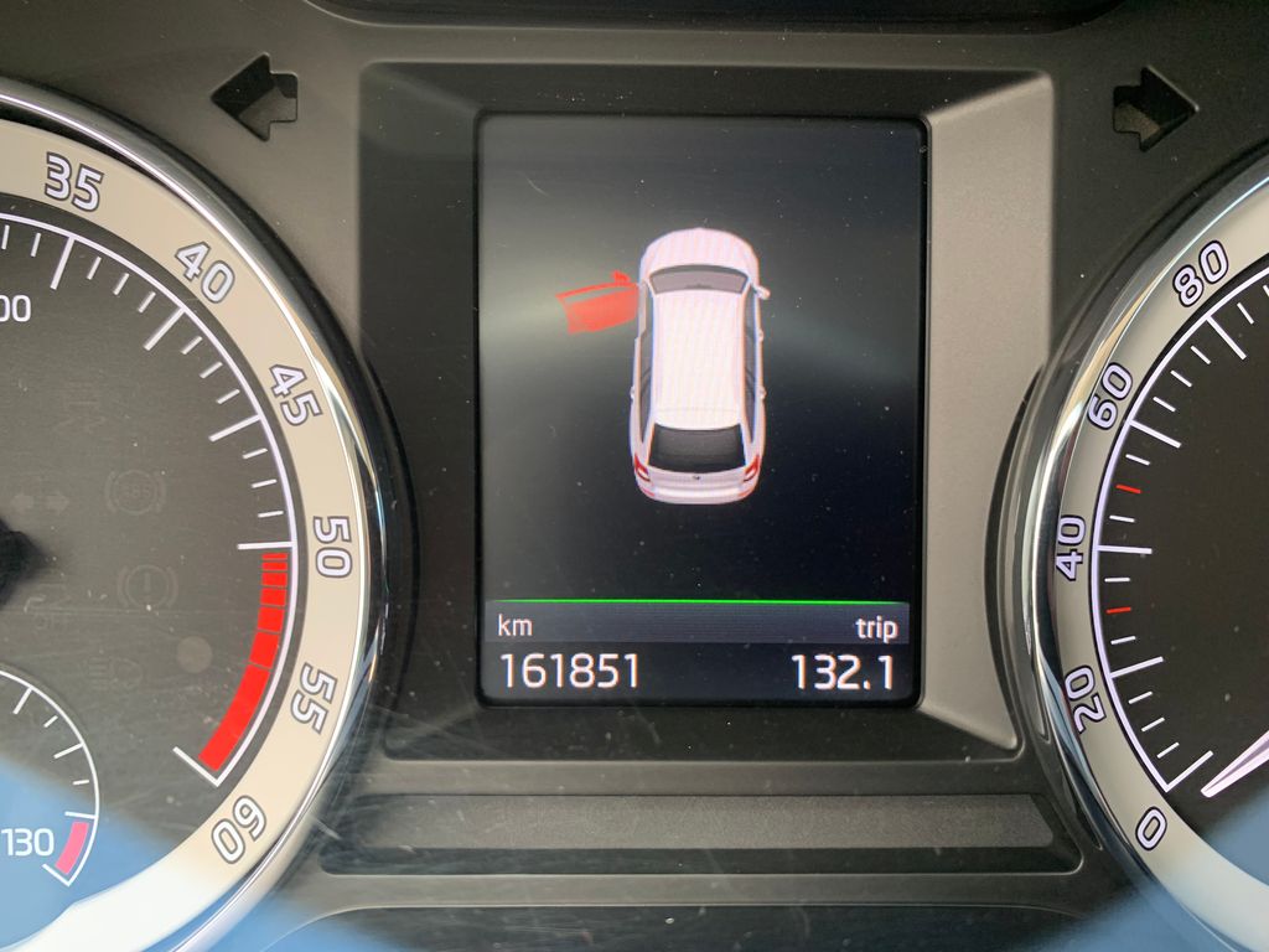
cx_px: 634
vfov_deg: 53.1
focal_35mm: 26
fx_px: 953
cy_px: 476
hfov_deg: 67.3
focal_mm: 4.25
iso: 80
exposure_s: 1/62
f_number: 1.8
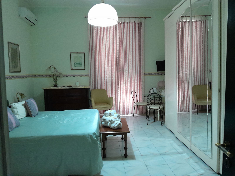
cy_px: 88
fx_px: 177
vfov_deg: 53.1
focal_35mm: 26
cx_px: 118
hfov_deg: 67.3
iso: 640
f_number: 1.8
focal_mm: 3.98
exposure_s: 1/25
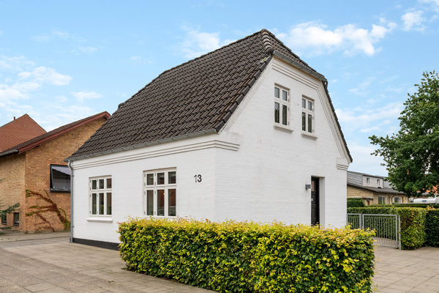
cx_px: 220
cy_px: 146
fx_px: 341
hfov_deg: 65.5
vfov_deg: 46.4
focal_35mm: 28
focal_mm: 28
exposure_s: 1/800
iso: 640
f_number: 8
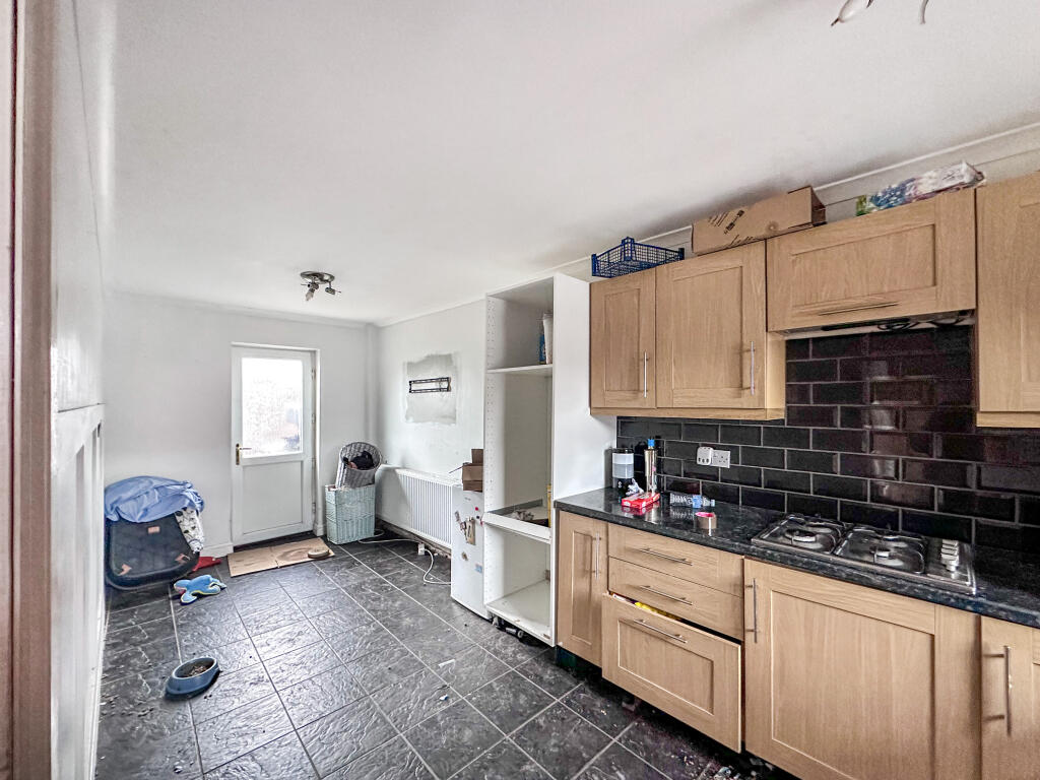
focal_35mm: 14
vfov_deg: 85.7
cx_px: 520
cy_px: 390
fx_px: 421
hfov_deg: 102.1
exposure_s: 1/60
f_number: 2.2
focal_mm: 2.22
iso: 800
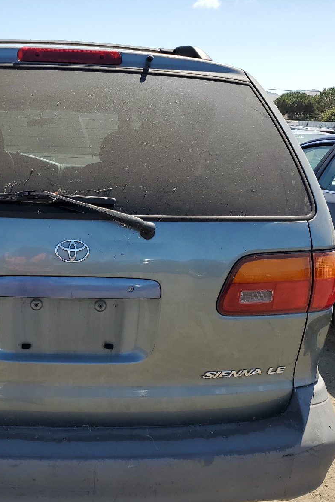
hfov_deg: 34.6
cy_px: 255
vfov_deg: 51.9
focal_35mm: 37
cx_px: 58
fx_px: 516
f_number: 1.5
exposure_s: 1/2500
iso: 50
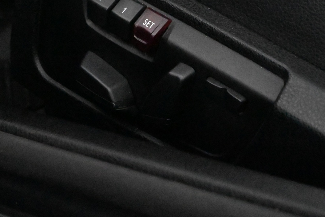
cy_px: 35
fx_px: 1228
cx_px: 157
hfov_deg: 15.1
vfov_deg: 10.1
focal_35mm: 136
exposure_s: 1/80
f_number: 6.3
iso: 22800
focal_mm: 50
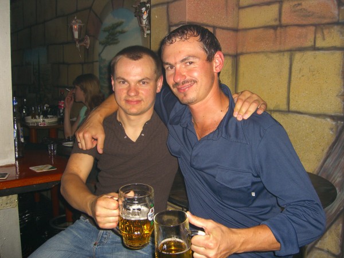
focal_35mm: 38
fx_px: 378
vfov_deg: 37.7
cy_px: 129
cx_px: 172
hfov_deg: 49.0
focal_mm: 7.9
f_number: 2.8
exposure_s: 1/60
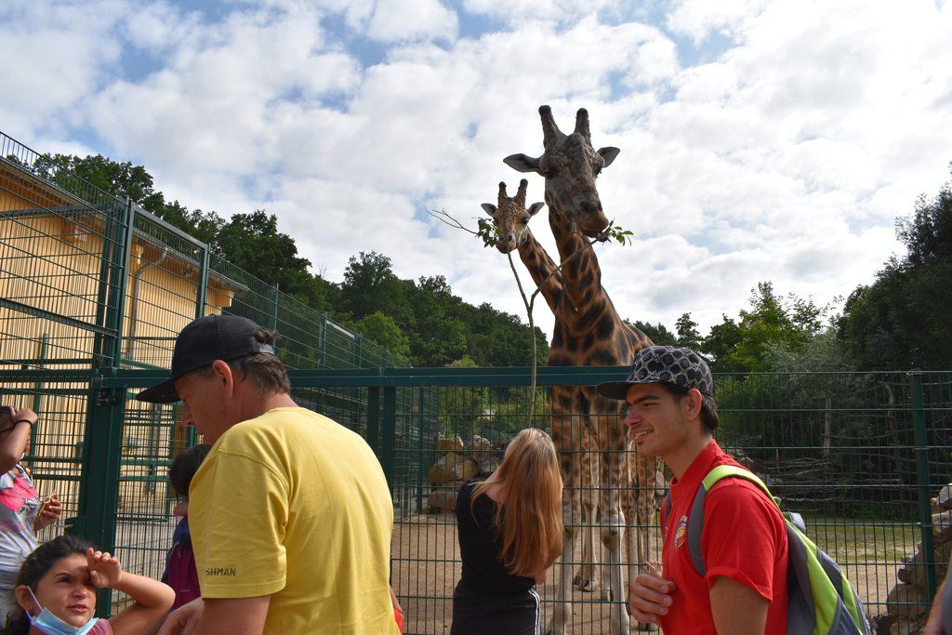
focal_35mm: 27
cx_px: 476
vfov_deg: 47.9
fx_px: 714
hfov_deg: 67.4
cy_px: 318
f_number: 11
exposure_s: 1/500
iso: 200
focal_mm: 18
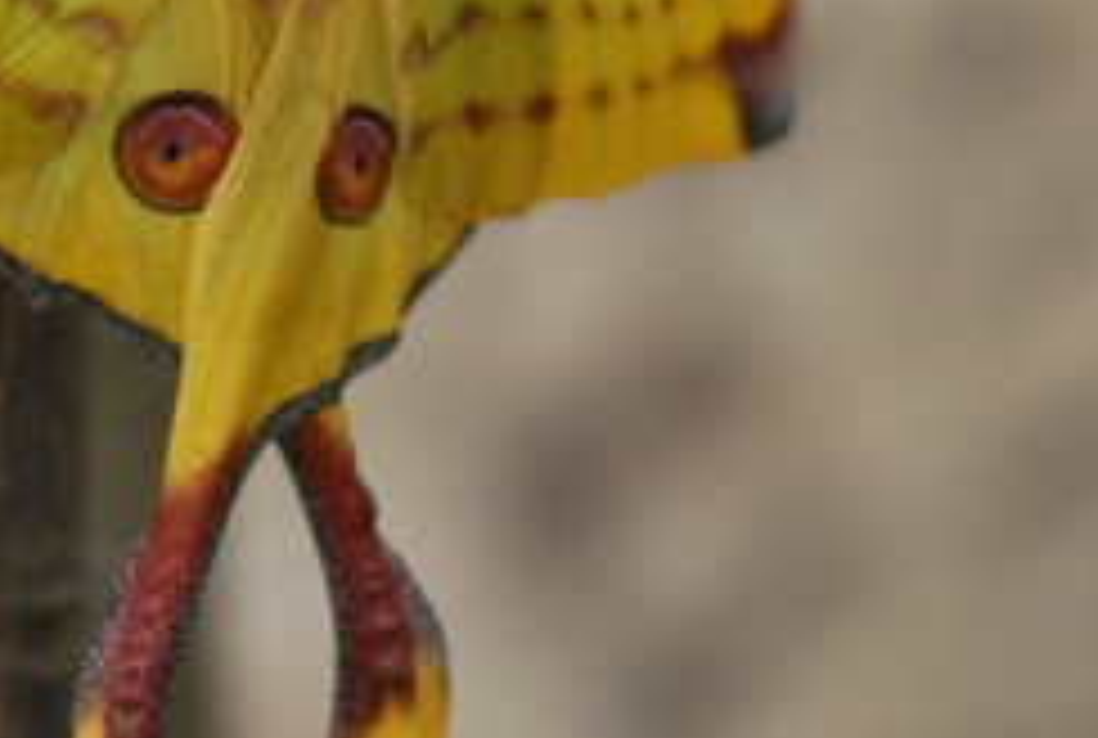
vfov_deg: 4.7
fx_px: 9079
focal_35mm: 297
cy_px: 245
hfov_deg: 6.9
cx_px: 130
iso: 200
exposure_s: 1/125
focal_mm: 105
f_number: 3
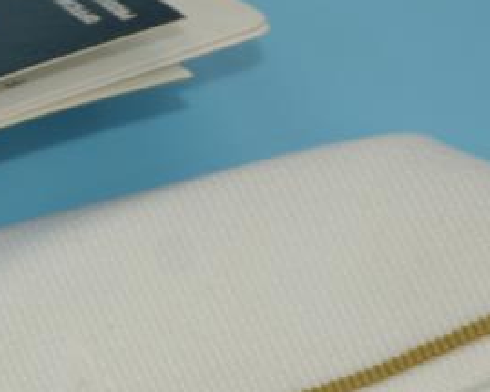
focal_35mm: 311
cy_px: 465
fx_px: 4507
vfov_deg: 5.0
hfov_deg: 6.2
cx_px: -86
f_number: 5.6
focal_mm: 55
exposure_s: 1/100
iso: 200
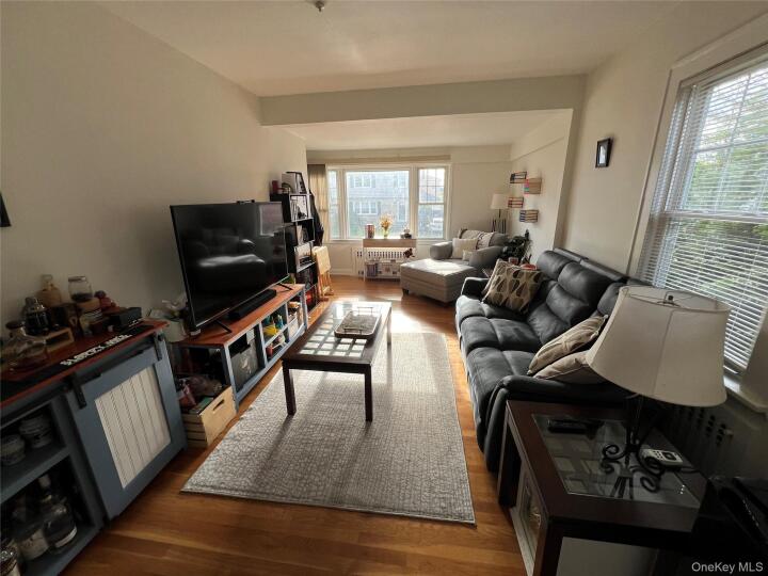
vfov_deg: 89.9
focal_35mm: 13
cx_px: 384
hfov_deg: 106.2
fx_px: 288
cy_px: 288
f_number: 1.8
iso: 32
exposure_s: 1/144
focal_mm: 1.57
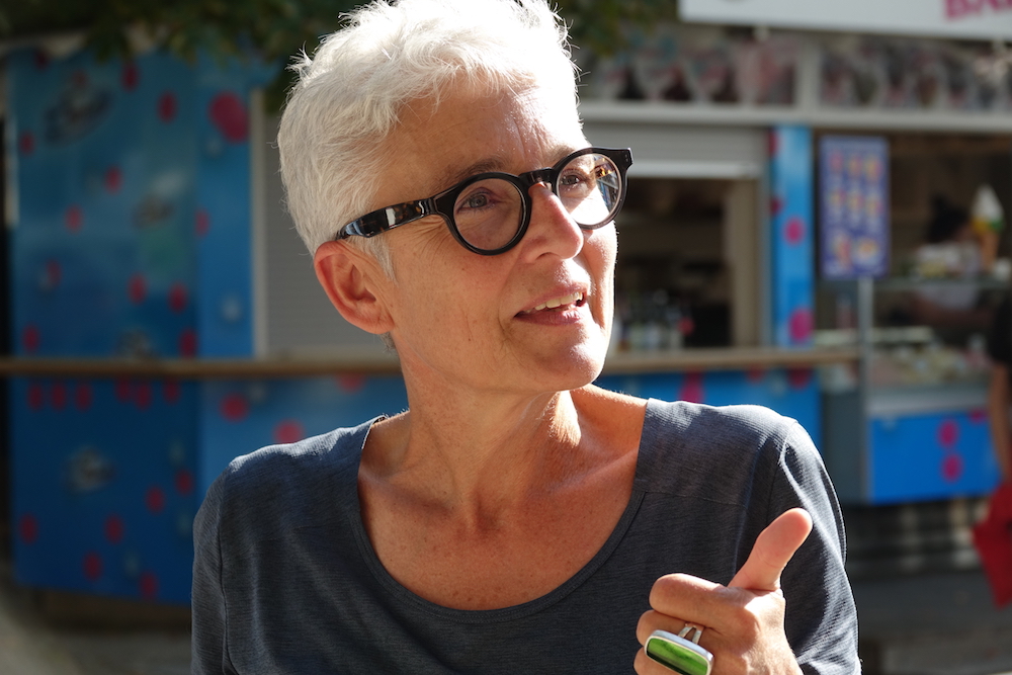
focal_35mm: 119
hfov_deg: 17.2
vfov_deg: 11.5
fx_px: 3345
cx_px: 506
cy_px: 338
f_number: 4
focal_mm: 43.48
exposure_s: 1/250
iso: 100
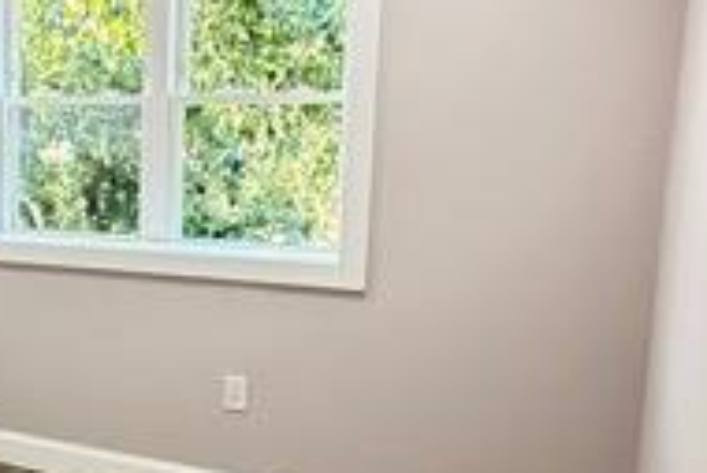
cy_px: 279
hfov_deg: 36.4
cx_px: 4
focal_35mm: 49
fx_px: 963
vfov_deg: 27.5
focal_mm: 2.22
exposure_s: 1/79
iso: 400
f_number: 2.2
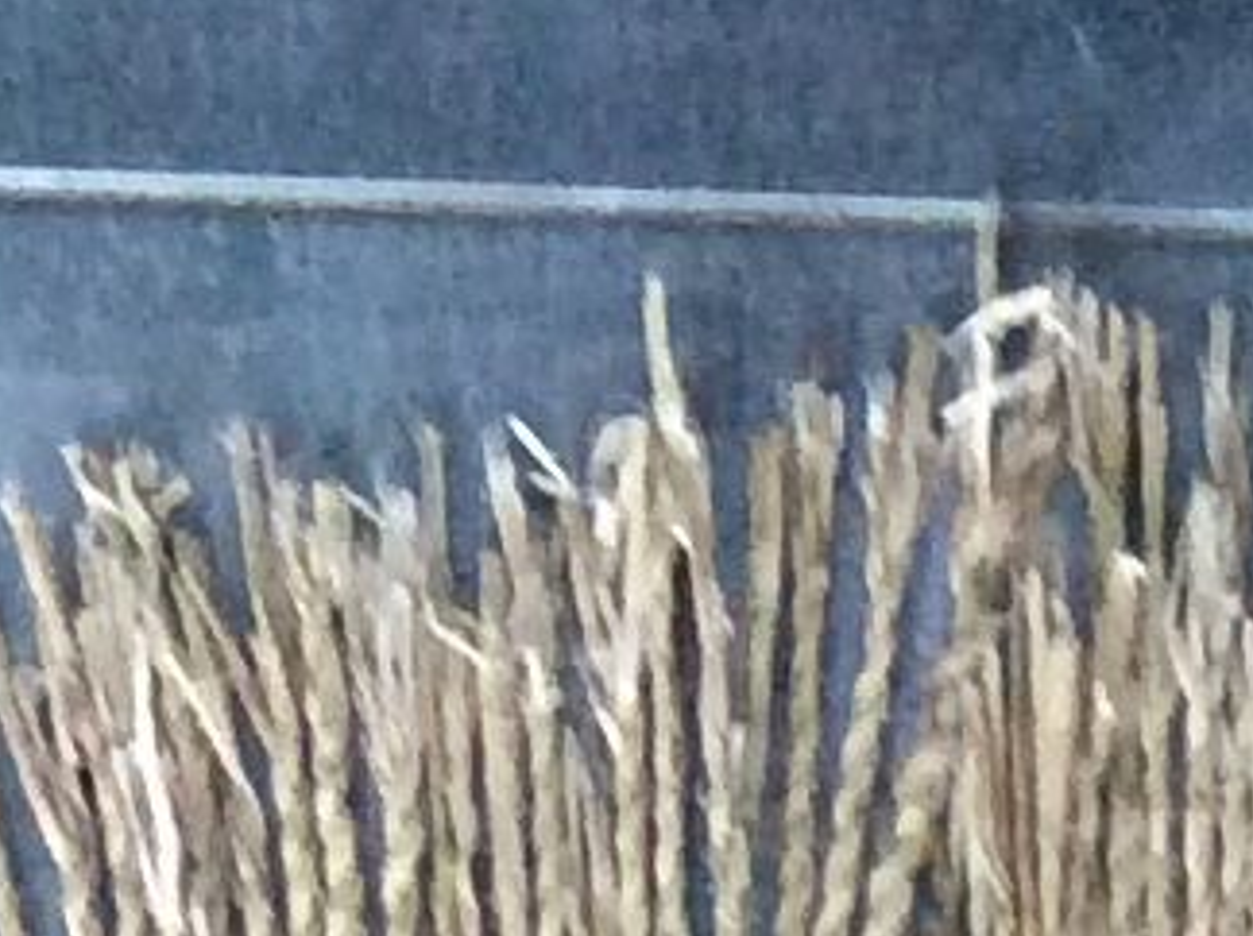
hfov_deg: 7.4
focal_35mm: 256
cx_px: 2525
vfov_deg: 5.3
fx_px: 9253
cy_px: 3264
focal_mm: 3.3
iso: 200
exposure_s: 1/25
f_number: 2.4
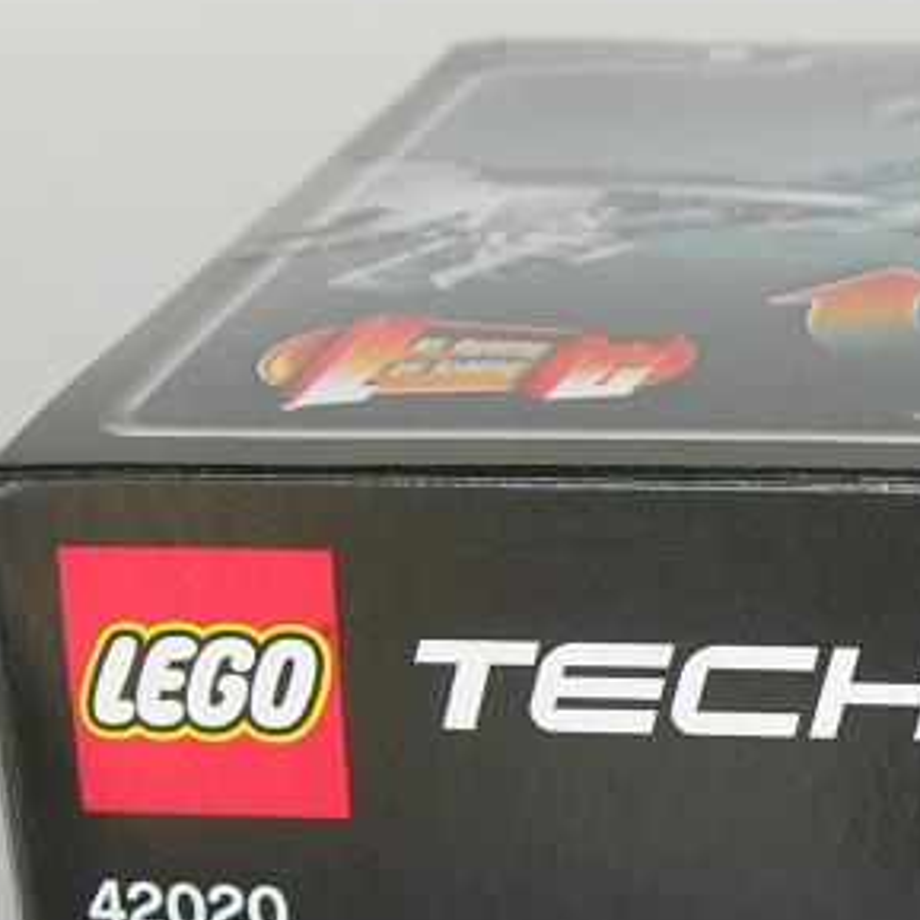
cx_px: 1117
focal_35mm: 119
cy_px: 716
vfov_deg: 14.6
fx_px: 3578
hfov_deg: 14.2
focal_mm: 7.8
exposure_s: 1/6.4
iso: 64
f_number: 2.8
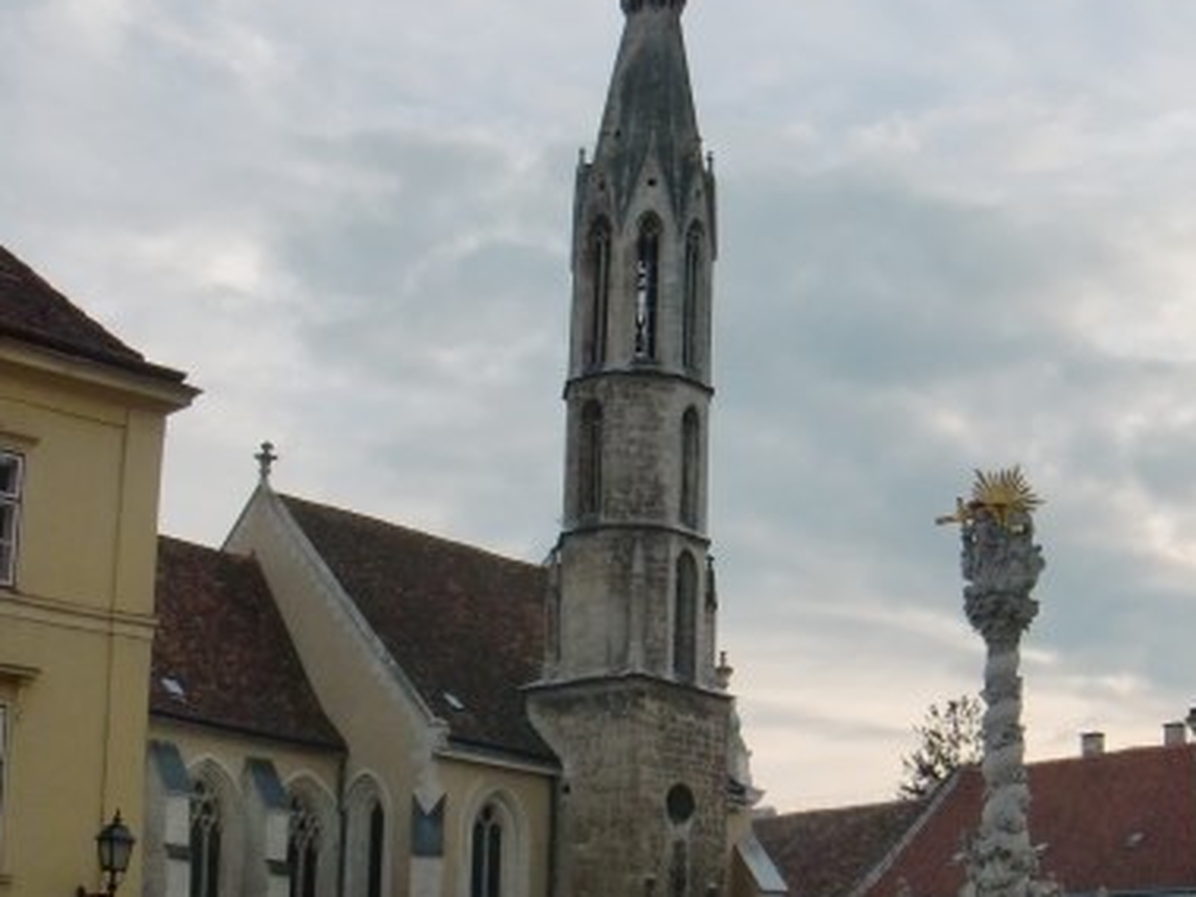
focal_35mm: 64
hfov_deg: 30.1
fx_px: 2211
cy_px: 614
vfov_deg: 22.8
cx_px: 755
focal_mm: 6.66
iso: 200
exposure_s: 1/400
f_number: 3.9
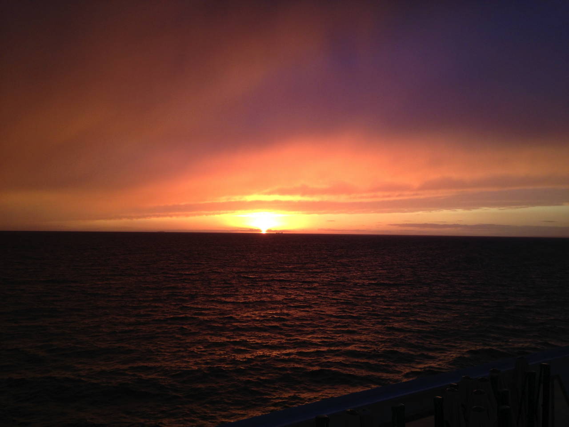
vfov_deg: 42.9
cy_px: 214
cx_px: 284
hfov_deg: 55.4
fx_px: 542
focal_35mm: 33
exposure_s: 1/120
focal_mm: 4.12
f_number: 2.4
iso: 50
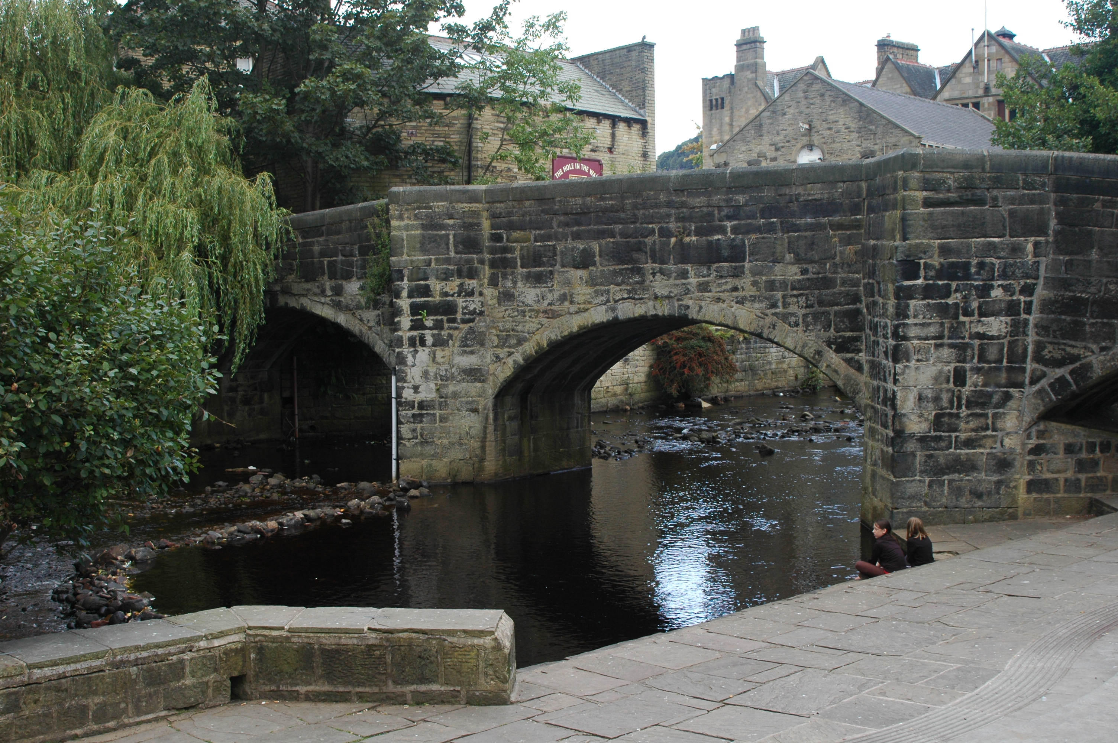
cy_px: 372
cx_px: 559
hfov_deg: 46.4
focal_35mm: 42
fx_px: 1303
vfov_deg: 31.8
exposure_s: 1/60
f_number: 8
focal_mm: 28
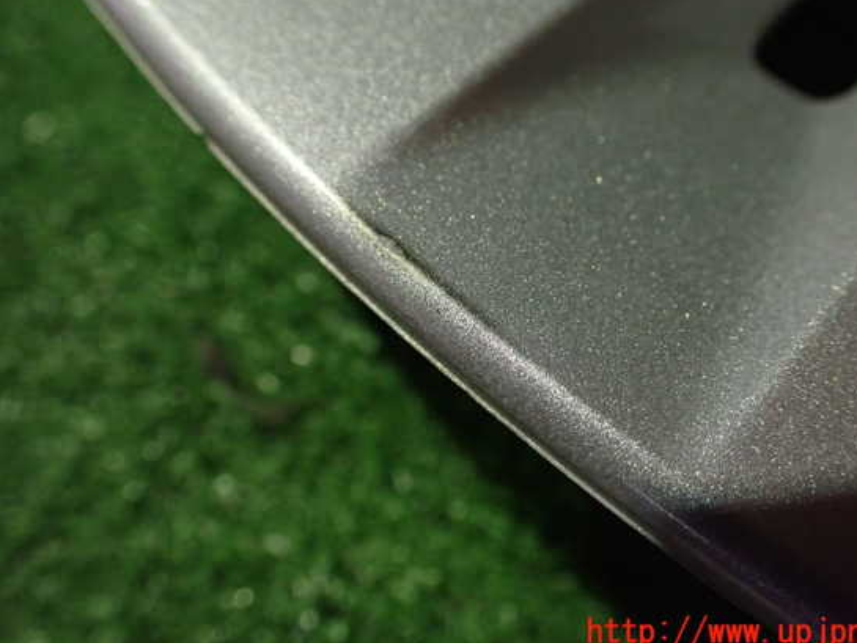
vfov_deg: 42.9
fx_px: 817
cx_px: 470
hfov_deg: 55.2
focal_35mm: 33
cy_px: 299
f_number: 2.3
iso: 800
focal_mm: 5.4
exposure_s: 1/50
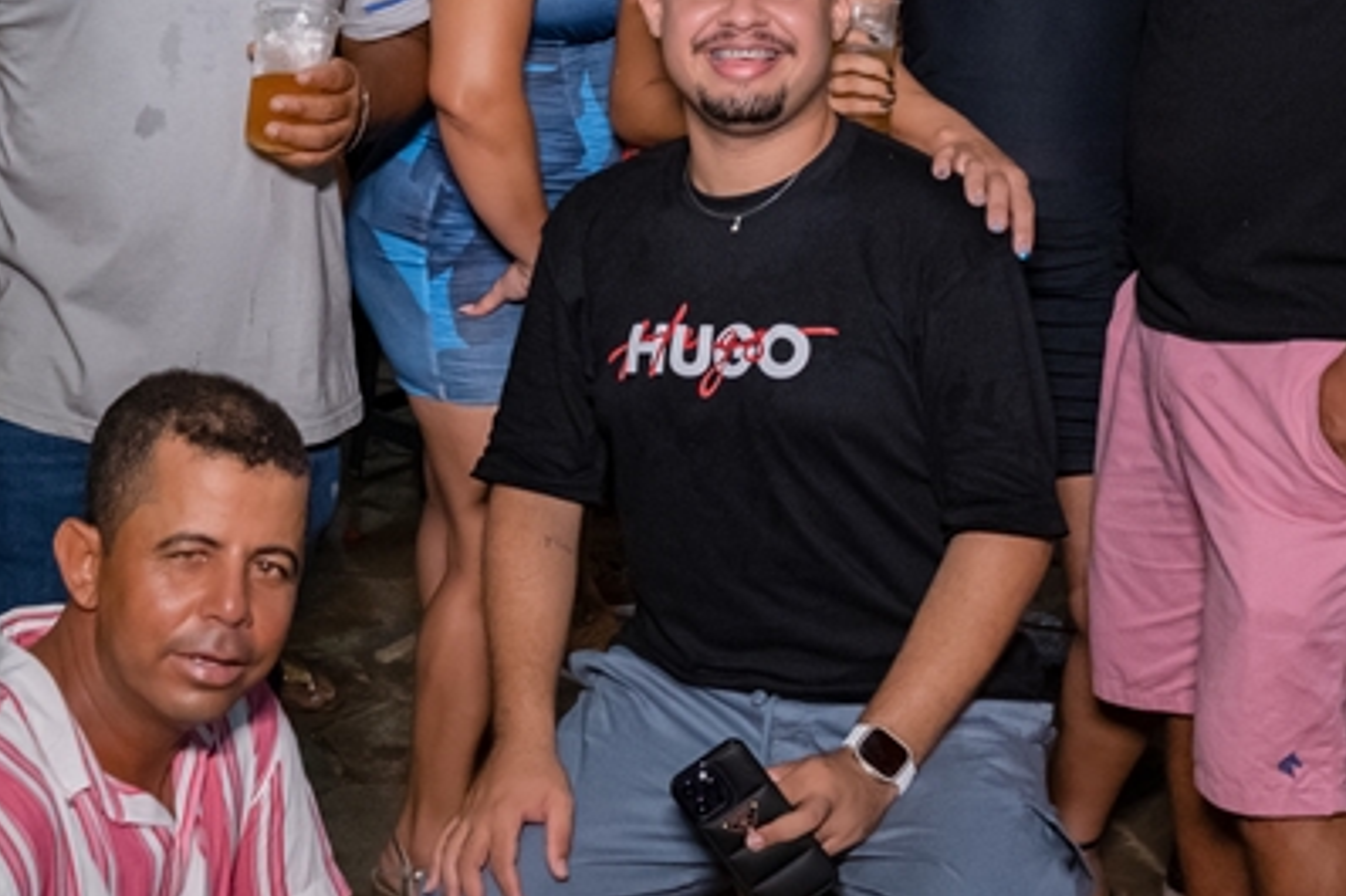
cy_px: 135
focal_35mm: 67
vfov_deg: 20.0
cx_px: 374
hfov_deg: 29.7
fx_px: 2504
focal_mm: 24
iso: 2500
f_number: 3.2
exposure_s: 1/160
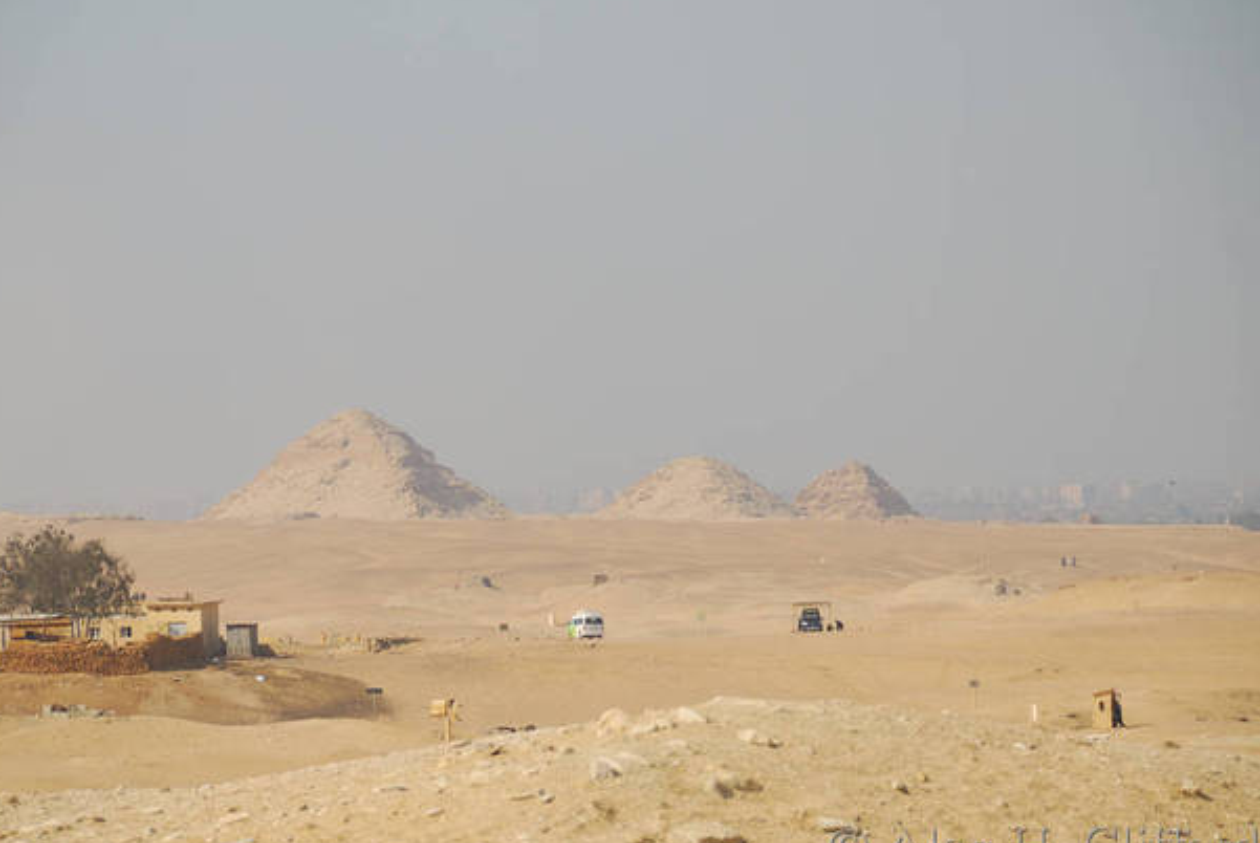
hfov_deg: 9.1
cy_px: 407
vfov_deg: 6.1
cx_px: 585
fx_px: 7953
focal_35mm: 227
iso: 100
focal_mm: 130
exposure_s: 1/640
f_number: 5.6
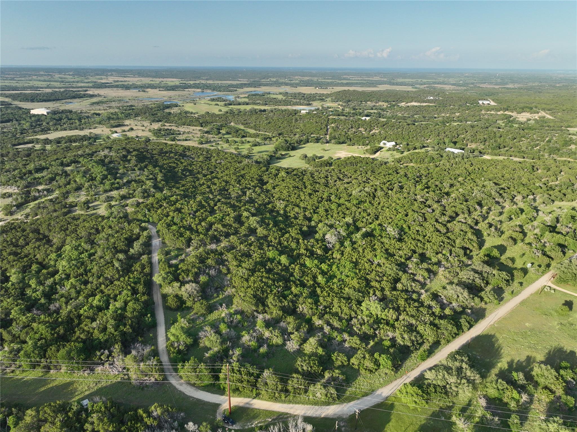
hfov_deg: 71.6
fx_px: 400
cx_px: 288
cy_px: 216
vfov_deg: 56.8
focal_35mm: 24
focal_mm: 12.29
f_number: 2.8
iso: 170
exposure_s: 1/1000
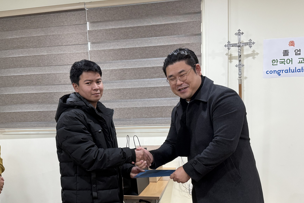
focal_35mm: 41
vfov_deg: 32.1
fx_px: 346
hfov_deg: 47.4
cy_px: 149
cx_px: 141
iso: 200
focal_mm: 6.76
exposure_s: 1/84
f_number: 1.78
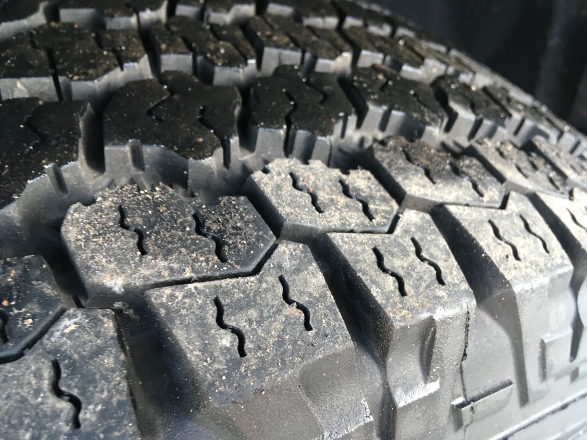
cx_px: 294
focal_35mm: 29
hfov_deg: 61.7
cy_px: 220
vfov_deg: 48.2
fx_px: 492
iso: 80
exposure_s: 1/30
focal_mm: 4.15
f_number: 2.2
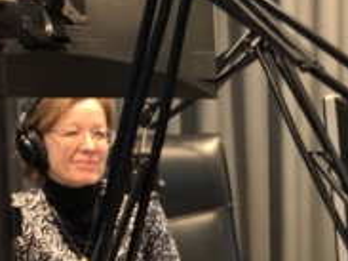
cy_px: 311
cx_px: 426
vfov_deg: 14.6
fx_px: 985
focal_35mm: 98
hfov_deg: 18.9
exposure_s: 1/16
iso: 50
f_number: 1.8
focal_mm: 3.99
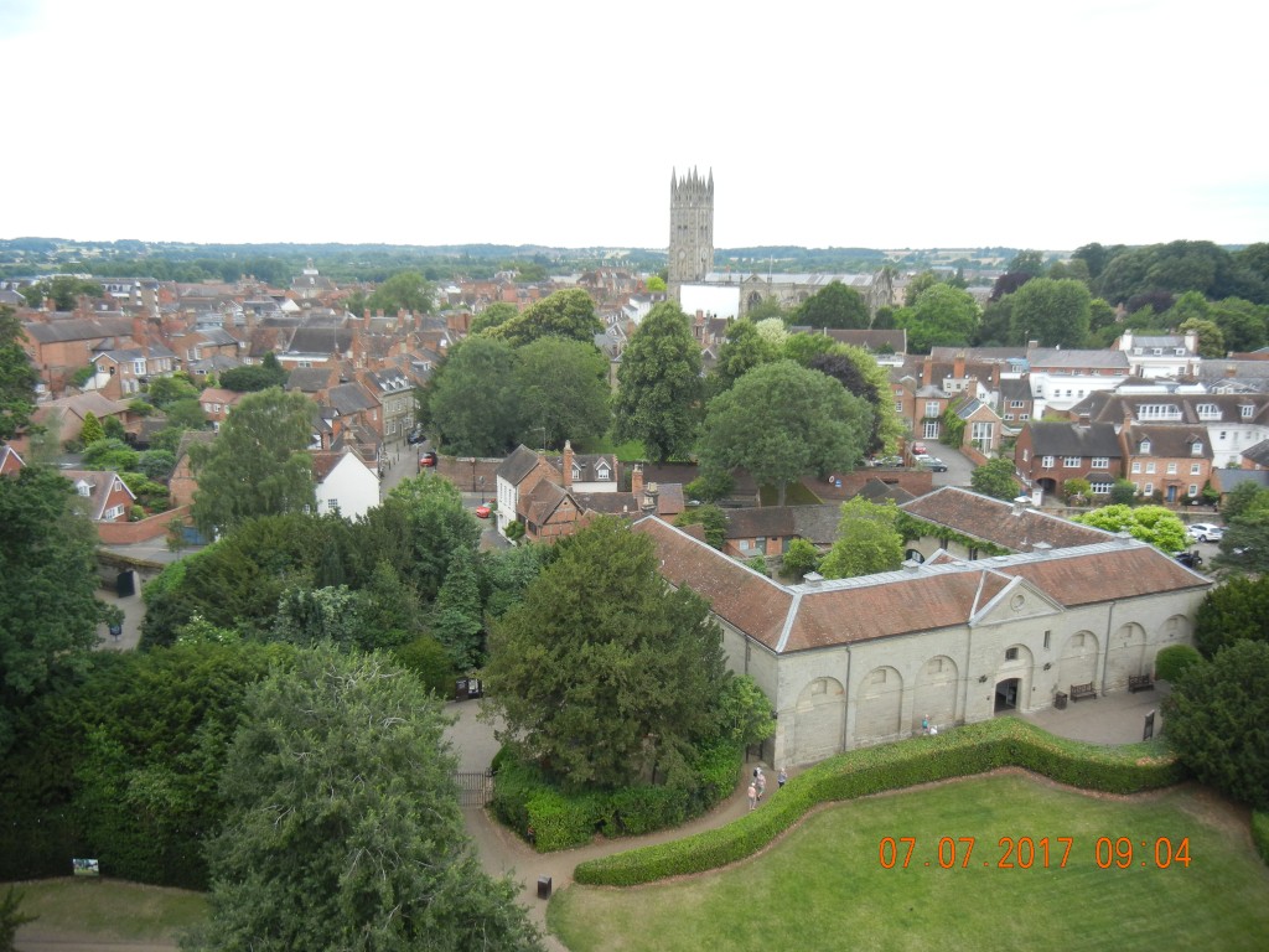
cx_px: 634
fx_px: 1100
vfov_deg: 46.8
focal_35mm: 30
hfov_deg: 60.0
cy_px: 476
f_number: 3.5
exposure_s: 1/449
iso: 160
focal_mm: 5.4
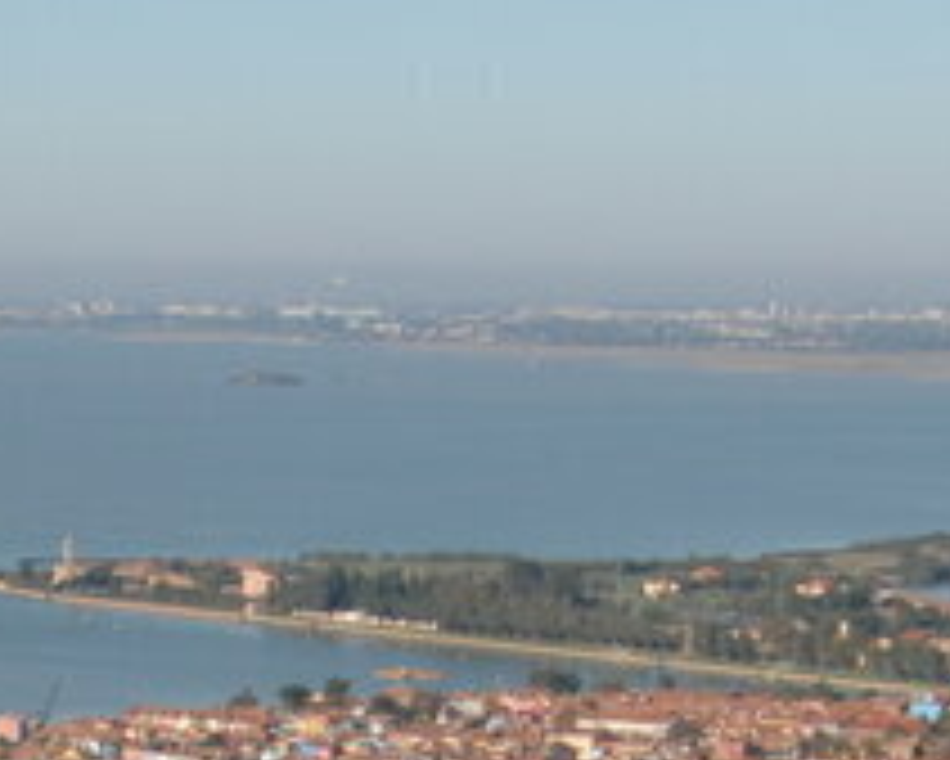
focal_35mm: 173
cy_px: 1394
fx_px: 4866
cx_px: 392
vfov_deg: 8.6
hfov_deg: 11.1
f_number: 8
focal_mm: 24
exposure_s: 1/500
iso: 200
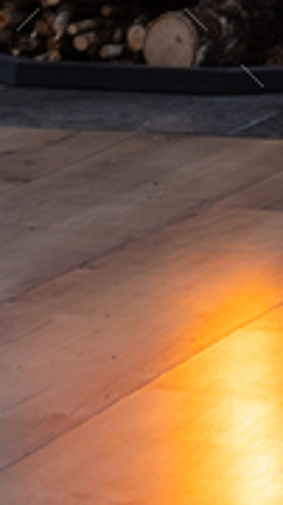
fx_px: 3515
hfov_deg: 4.6
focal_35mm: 263
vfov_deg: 7.8
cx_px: 98
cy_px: -506
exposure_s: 1
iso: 160
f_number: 4
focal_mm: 34.2
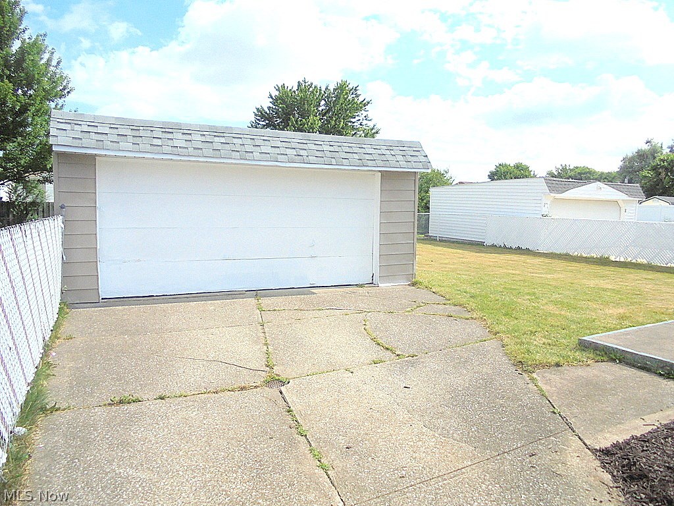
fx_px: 506
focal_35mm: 26
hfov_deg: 67.3
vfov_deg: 53.1
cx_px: 337
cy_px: 253
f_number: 11.5
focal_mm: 4.6
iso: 100
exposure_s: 1/160
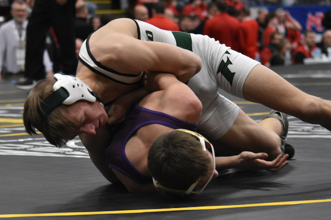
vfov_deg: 13.0
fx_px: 964
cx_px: 166
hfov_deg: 19.5
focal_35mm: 105
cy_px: 110
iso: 2500
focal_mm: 70
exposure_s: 1/500
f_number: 4
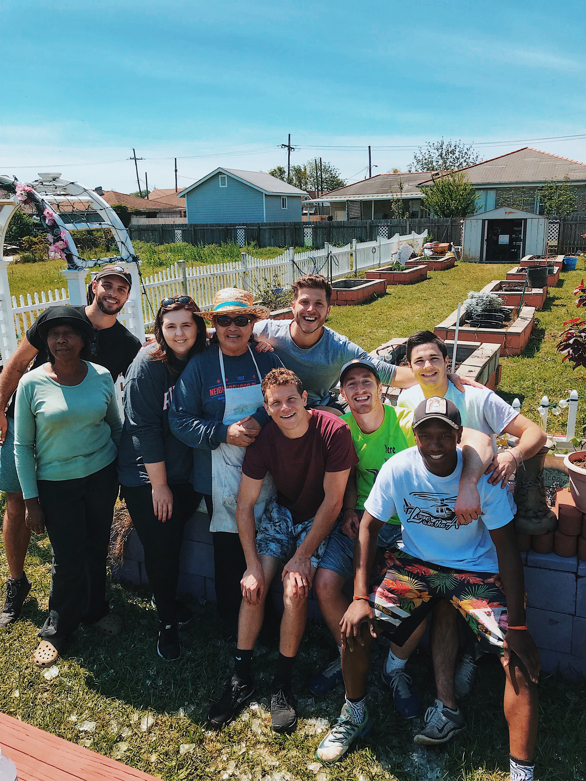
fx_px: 632
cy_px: 390
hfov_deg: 49.7
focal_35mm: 28
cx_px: 293
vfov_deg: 63.4
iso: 20
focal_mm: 3.99
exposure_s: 1/1916
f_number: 1.8
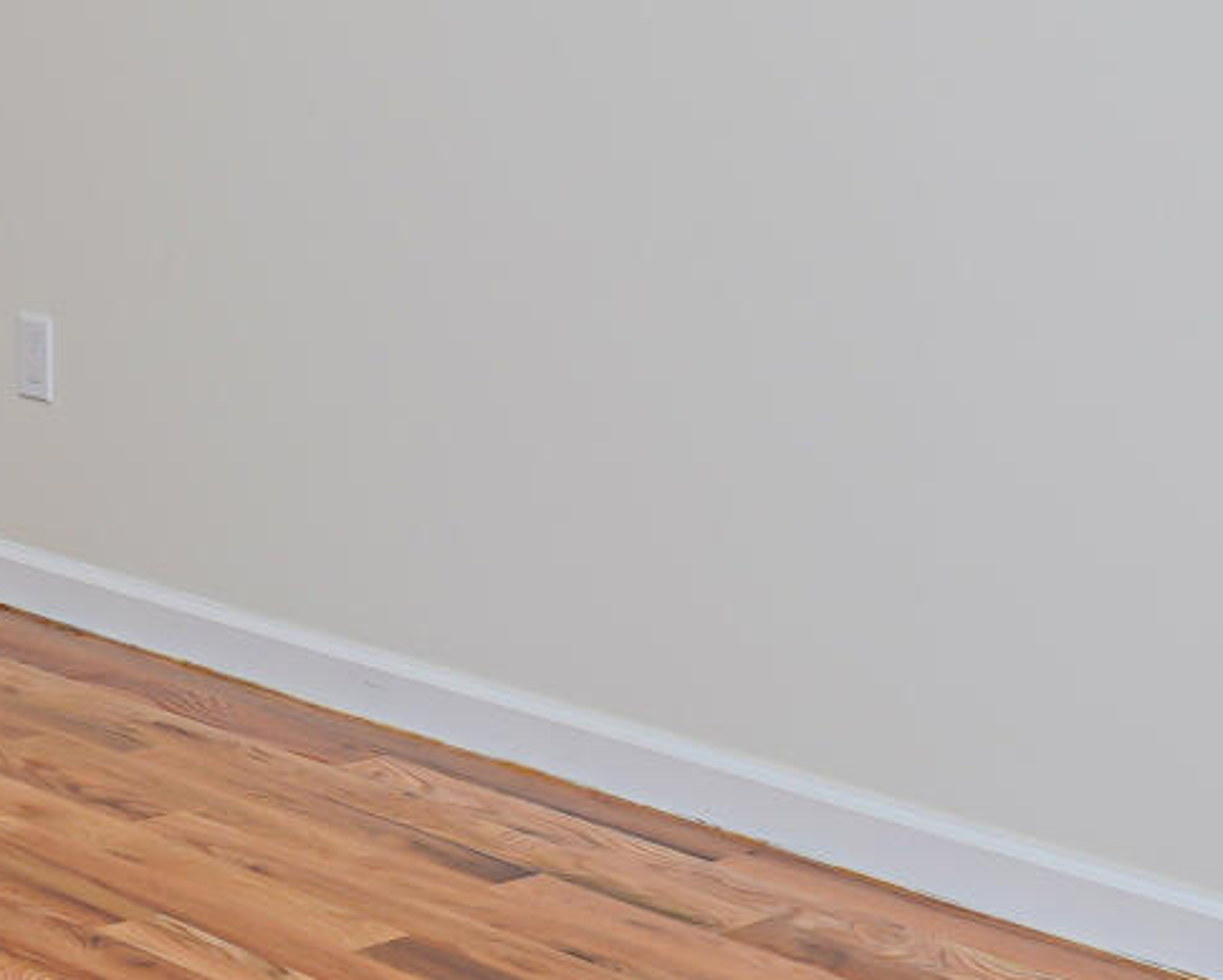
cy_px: -245
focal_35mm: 93
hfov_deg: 20.2
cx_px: 116
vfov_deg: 15.8
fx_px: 3369
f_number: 4.5
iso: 100
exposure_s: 1/40
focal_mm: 16
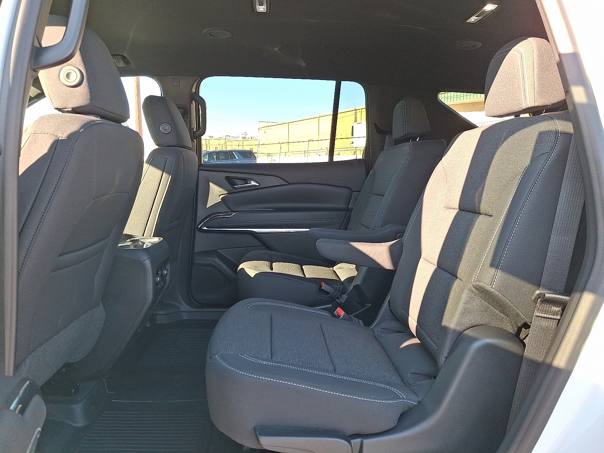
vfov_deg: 54.9
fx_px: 436
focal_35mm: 25
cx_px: 302
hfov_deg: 69.4
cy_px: 226
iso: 30
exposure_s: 1/172
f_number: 1.8
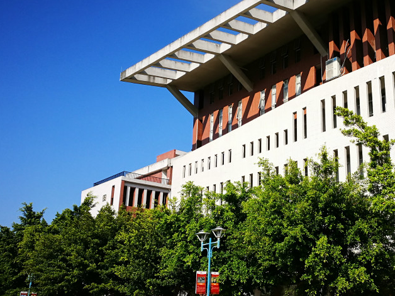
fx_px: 491
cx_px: 272
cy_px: 151
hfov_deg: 43.1
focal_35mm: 43
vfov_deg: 33.6
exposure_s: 1/1043
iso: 50
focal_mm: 4.5
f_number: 2.2
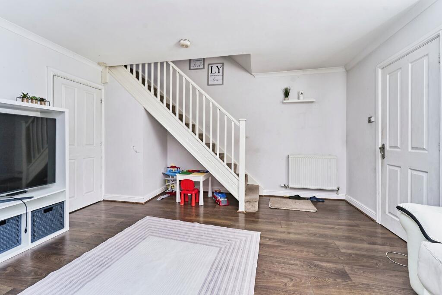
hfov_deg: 104.2
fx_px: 172
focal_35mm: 14
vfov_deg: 81.2
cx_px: 221
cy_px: 148
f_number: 8
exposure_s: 1/40
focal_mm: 14
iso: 400
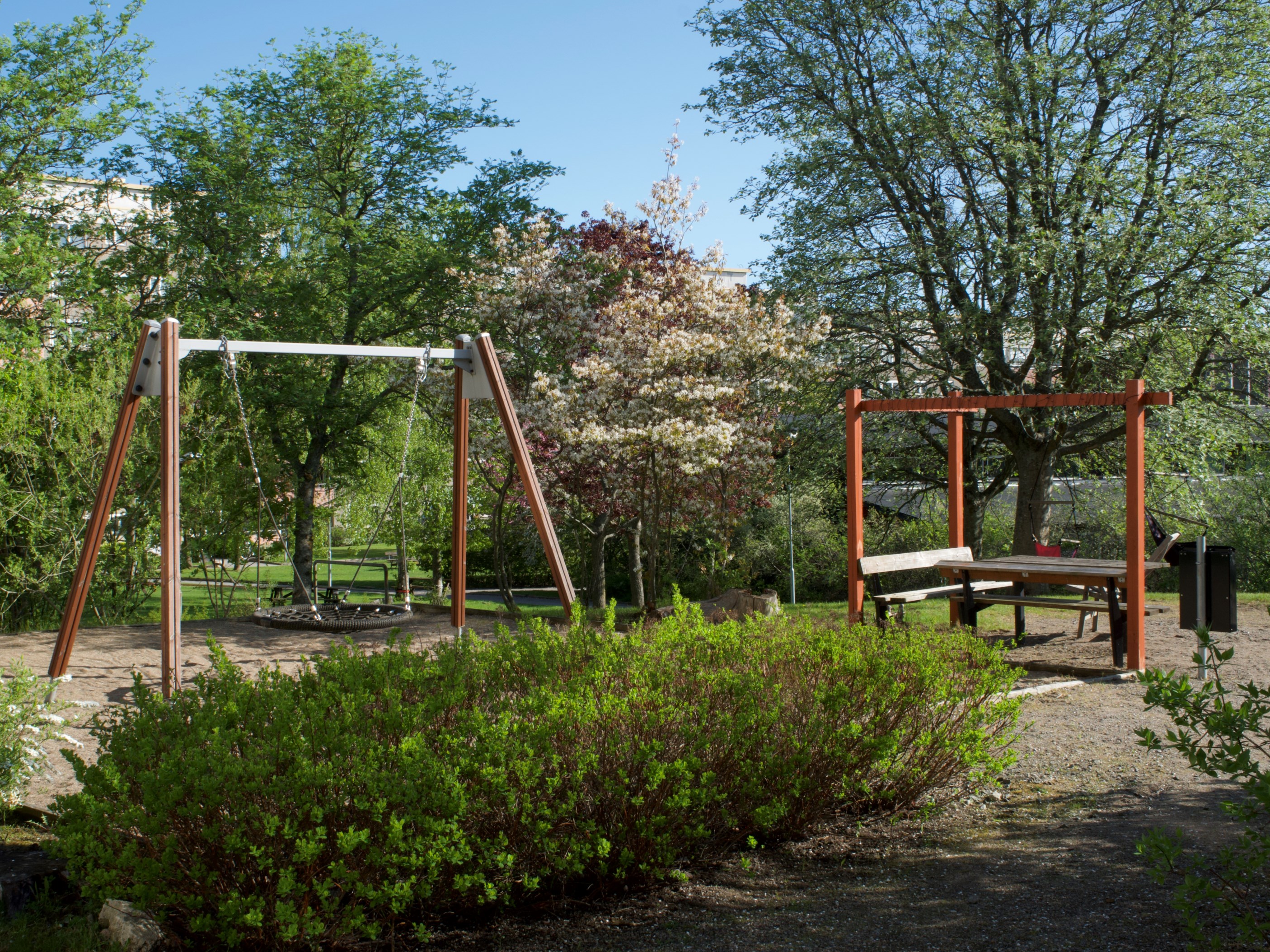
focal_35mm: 41
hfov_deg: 45.7
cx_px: 581
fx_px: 1504
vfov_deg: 35.1
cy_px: 465
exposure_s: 1/80
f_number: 16
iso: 320
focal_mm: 24.7
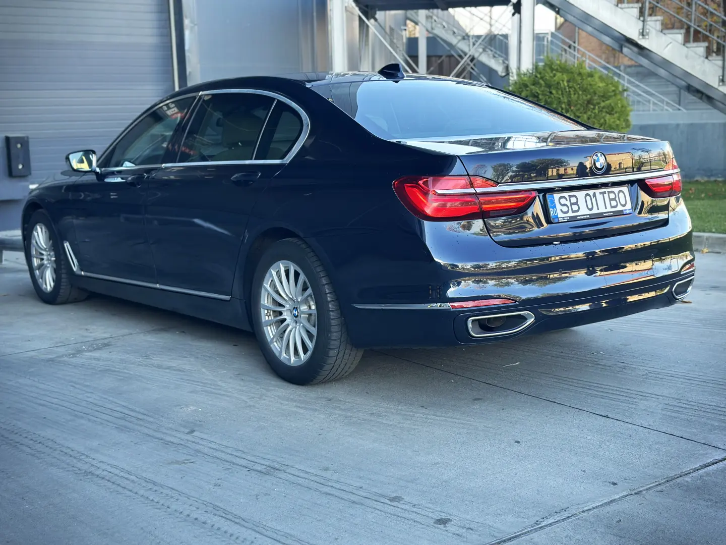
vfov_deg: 30.3
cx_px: 363
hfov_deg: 39.7
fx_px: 1007
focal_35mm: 48
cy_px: 272
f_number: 1.78
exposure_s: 1/184
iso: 80
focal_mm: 6.86
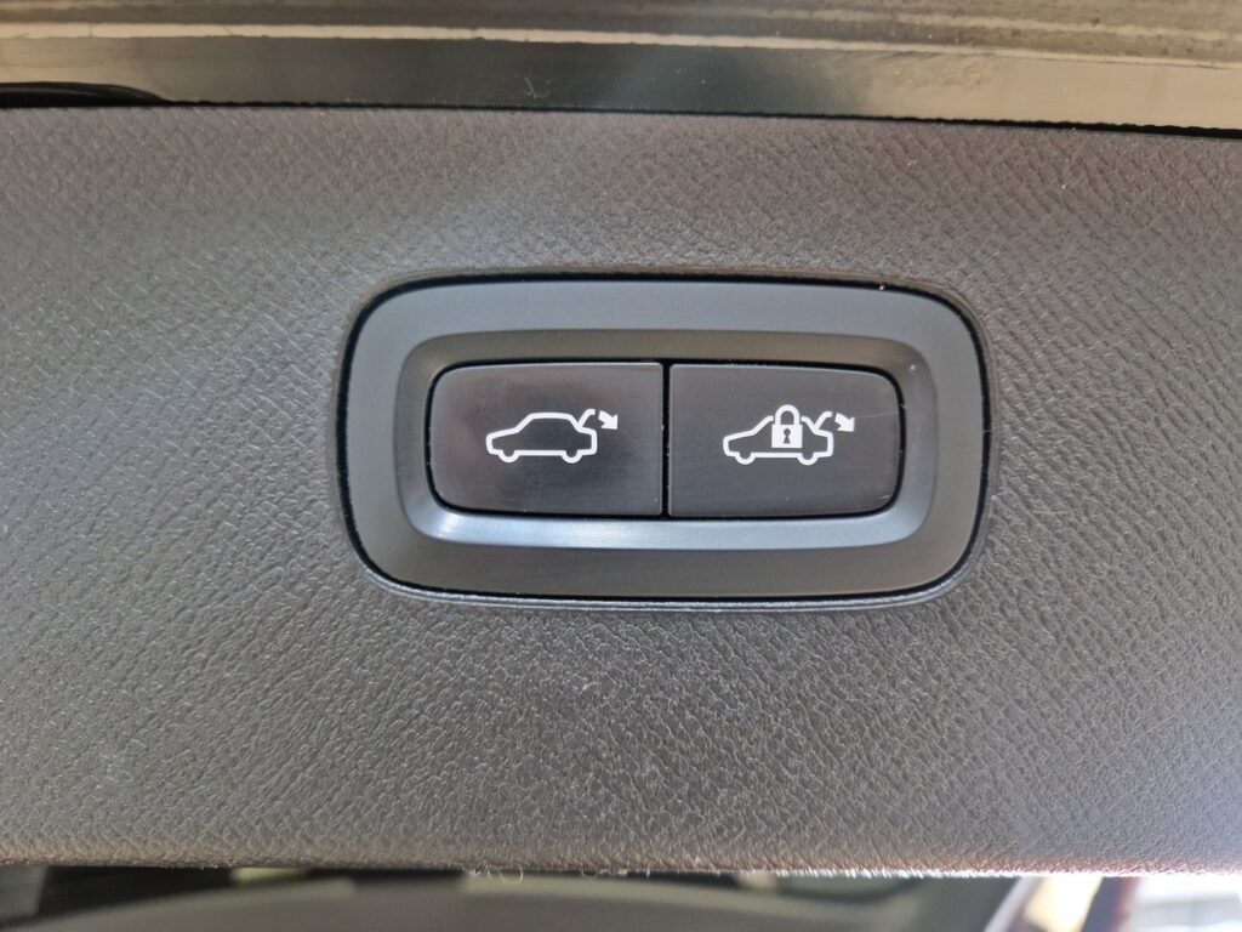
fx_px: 825
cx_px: 621
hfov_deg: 73.9
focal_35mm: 23
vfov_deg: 58.9
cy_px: 466
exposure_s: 1/33
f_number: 1.8
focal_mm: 5.4
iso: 640
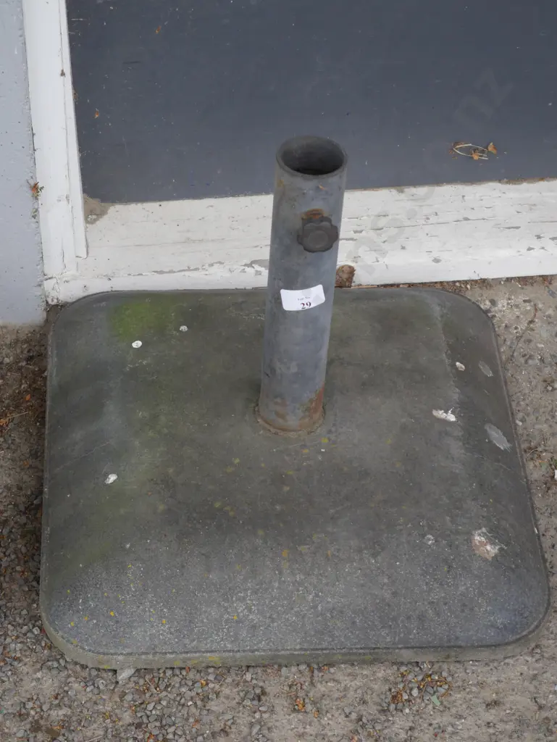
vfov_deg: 23.3
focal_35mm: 84
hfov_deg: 17.6
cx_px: 278
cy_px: 371
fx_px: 1801
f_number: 5.6
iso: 400
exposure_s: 1/100
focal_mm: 42
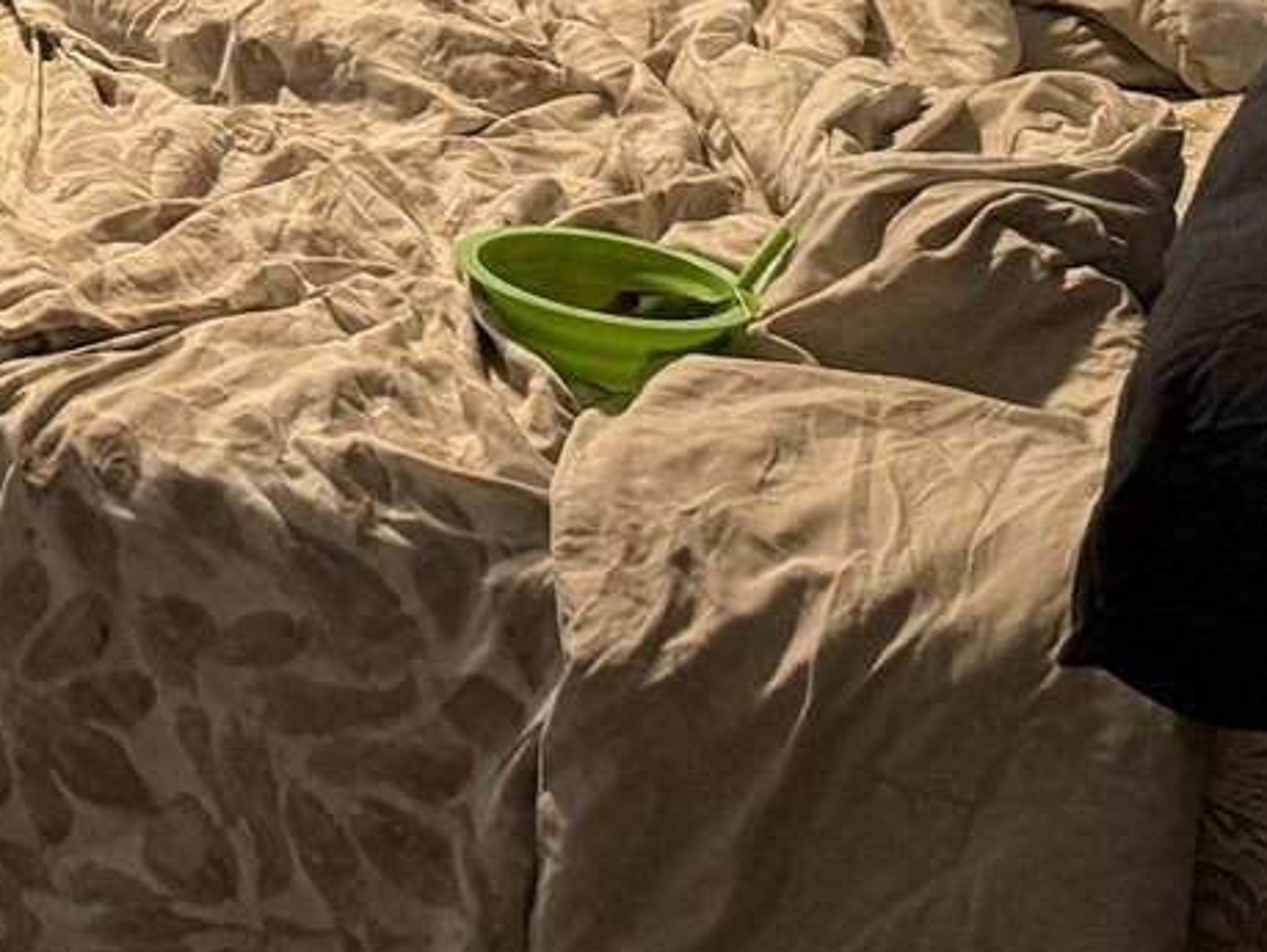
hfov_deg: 17.1
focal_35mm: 107
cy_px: -842
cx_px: -461
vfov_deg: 12.5
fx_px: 3919
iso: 200
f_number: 1.78
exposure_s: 1/73
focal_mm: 6.76
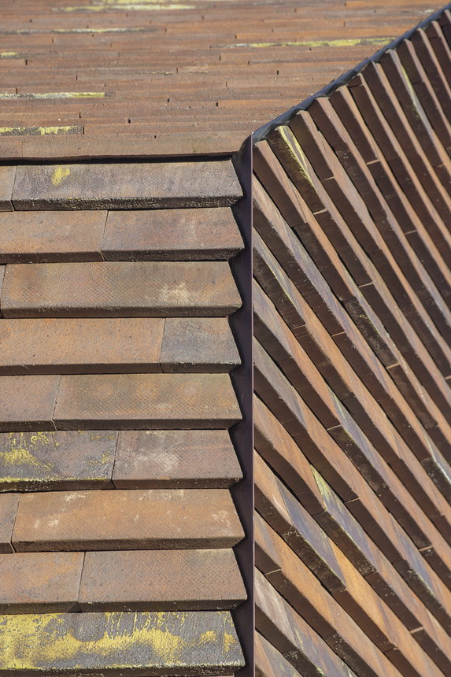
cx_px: 245
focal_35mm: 157
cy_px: 370
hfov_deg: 8.7
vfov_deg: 13.1
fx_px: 2951
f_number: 7.1
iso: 250
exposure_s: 1/320
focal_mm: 135
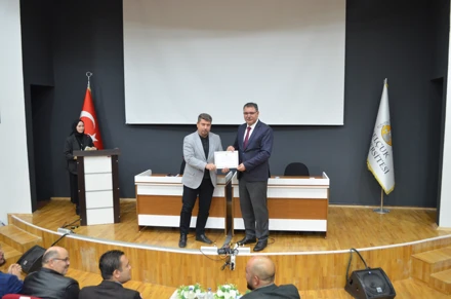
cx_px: 226
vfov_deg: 39.8
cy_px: 150
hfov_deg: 57.3
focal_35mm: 33
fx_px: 412
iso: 1400
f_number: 3.8
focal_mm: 22
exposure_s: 1/30
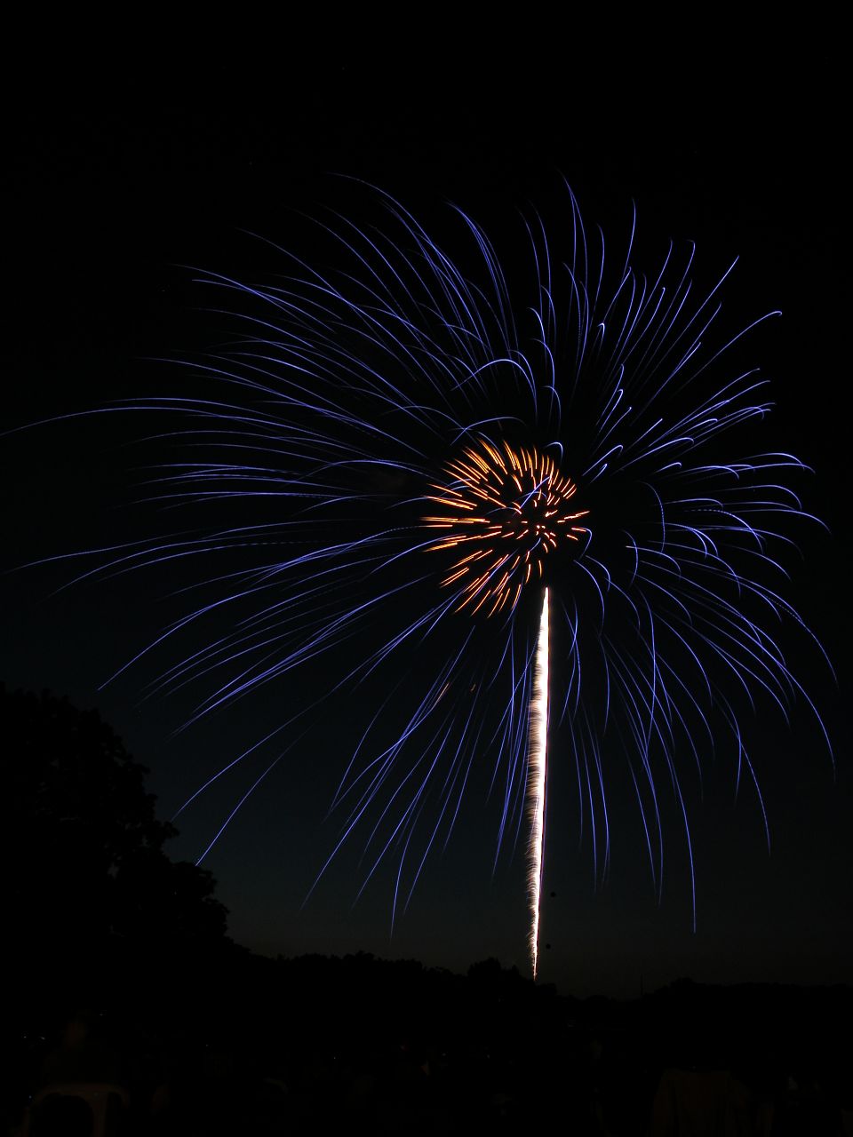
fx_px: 1150
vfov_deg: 52.6
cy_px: 568
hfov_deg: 40.7
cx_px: 426
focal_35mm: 35
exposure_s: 4
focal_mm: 8.9
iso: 100
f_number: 7.1
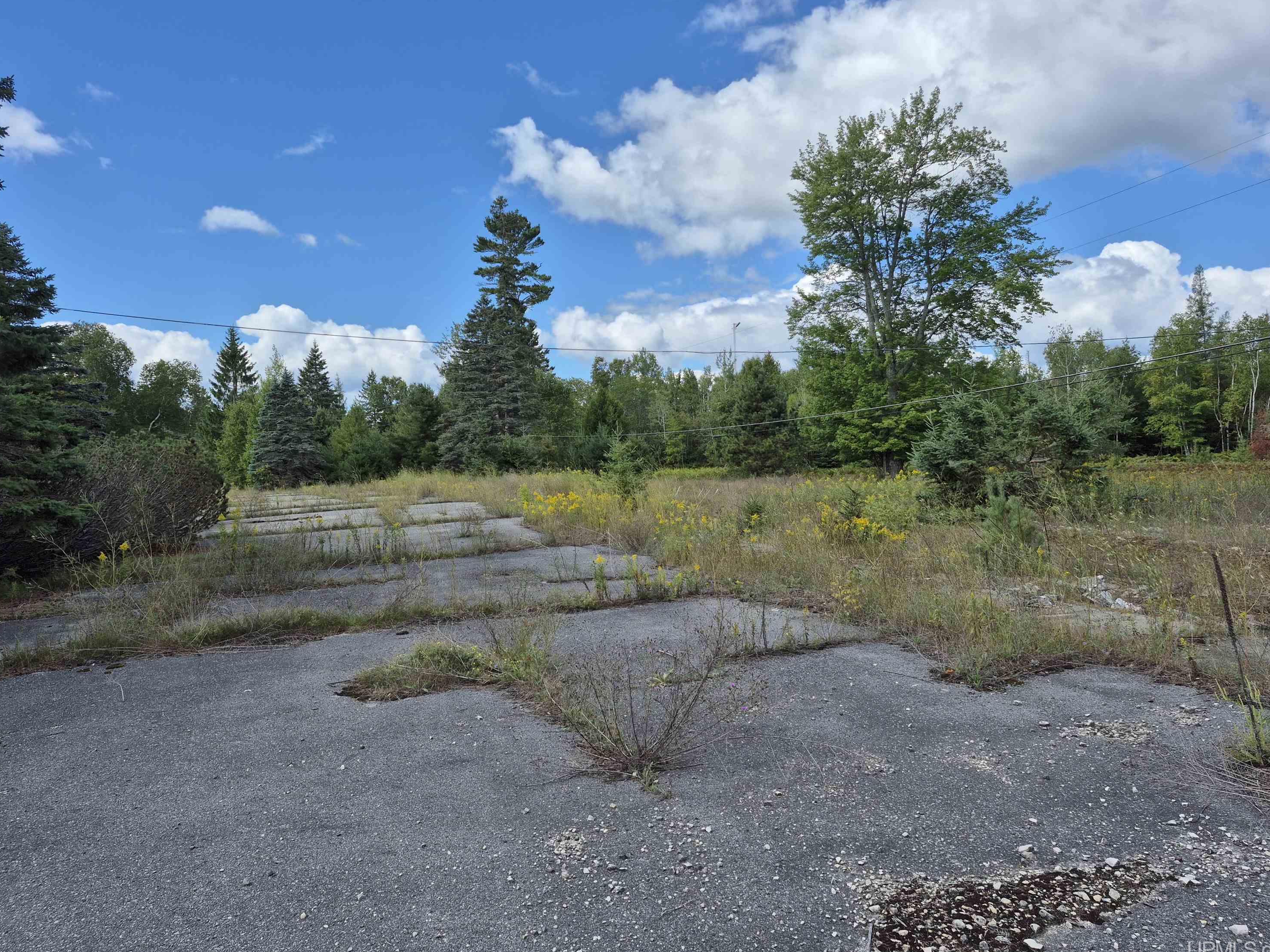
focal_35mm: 24
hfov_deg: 71.6
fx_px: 881
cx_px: 644
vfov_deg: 56.8
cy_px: 474
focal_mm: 5.4
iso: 25
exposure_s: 1/1984
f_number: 1.8
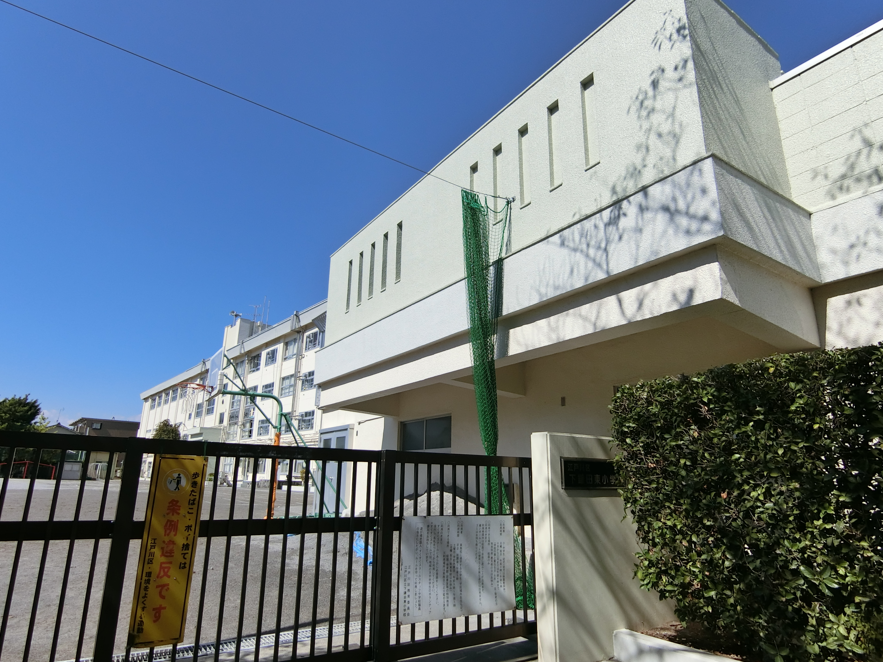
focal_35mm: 20
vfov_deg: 66.0
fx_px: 510
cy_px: 331
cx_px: 425
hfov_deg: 81.7
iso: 80
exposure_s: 1/500
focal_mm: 4.06
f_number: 6.9
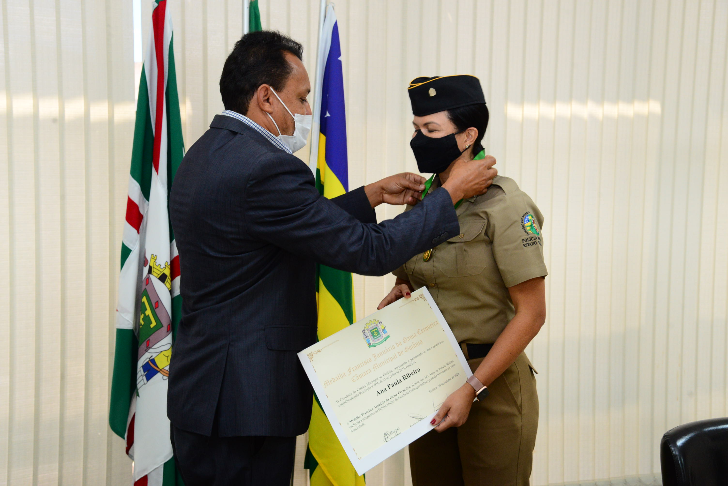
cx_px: 364
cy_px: 243
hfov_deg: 42.7
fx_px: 931
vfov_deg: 29.3
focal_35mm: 46
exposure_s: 1/60
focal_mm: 46
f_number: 7.1
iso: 2000
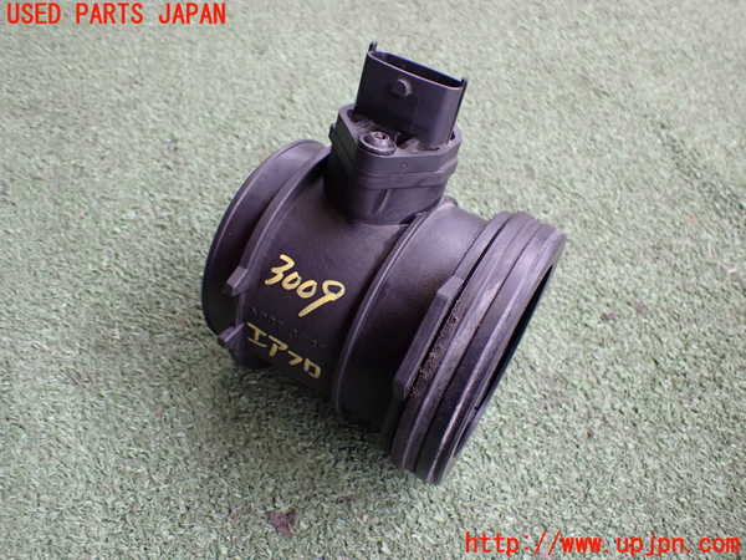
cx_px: 373
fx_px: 647
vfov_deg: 46.8
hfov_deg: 60.0
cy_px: 280
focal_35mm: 30
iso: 250
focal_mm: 5.4
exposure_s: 1/125
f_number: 2.3
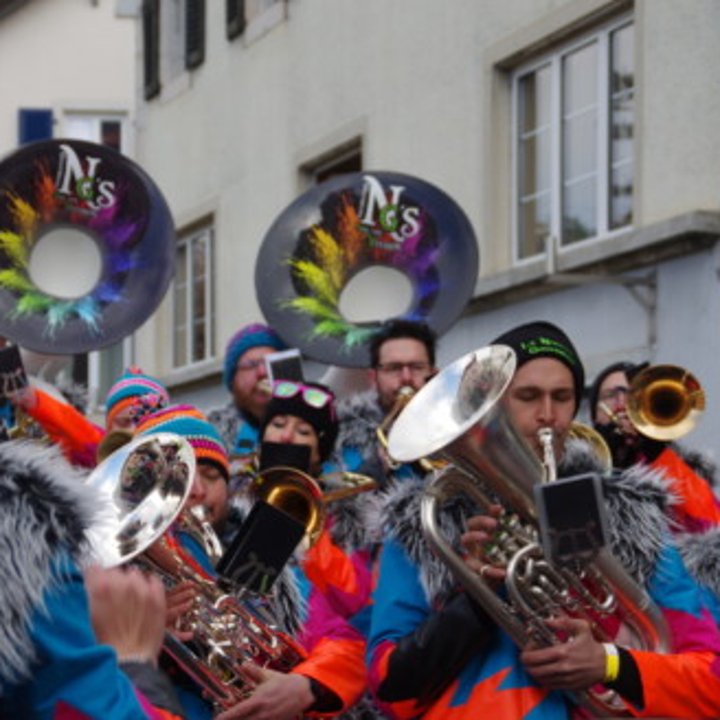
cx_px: 204
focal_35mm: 107
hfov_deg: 16.3
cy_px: 359
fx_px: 2510
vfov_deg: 16.3
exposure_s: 1/160
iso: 100
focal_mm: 55
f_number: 6.3
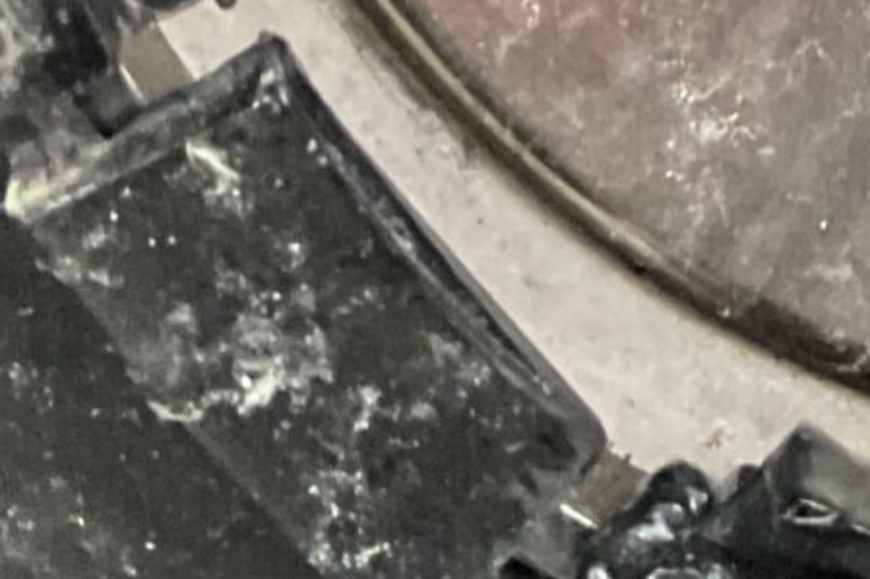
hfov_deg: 11.0
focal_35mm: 172
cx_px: 1657
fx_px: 4155
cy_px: -960
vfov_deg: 7.3
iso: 200
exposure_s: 1/50
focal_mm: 3
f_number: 1.8
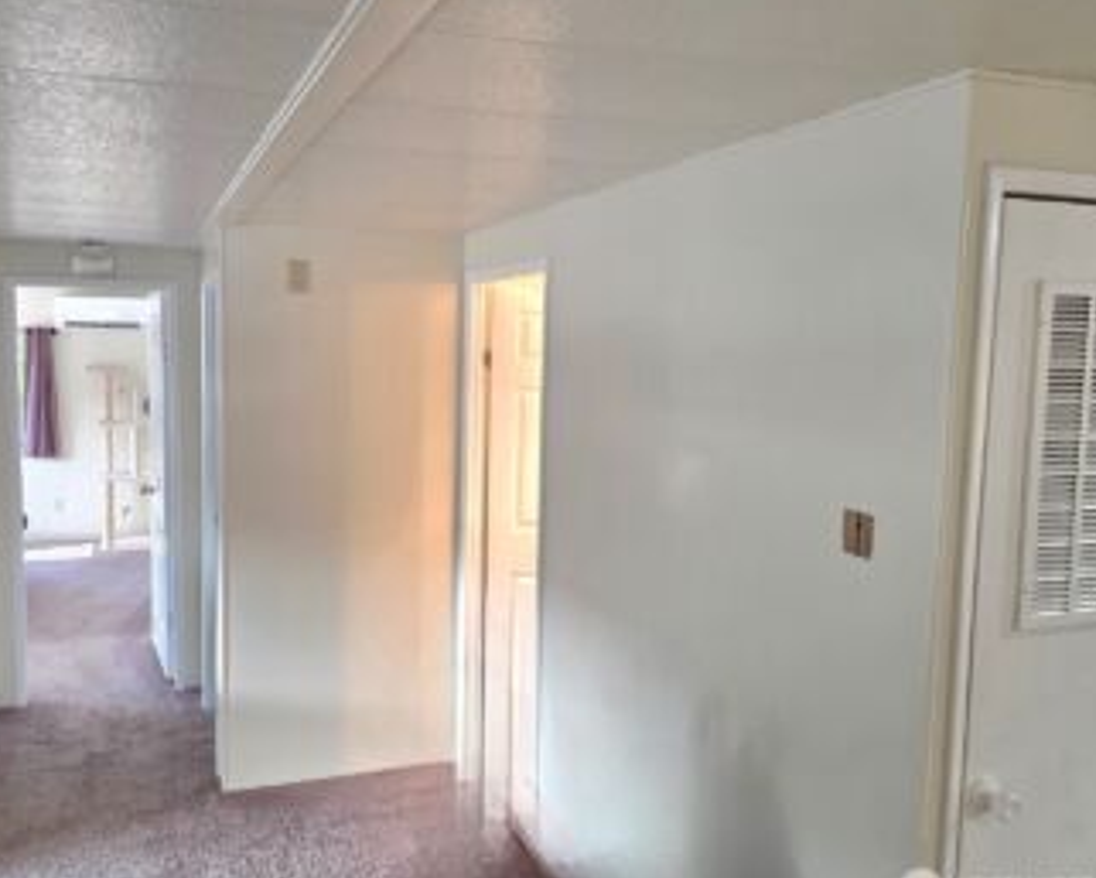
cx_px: 437
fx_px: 909
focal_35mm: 28
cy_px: 413
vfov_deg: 51.5
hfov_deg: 61.6
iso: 160
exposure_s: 1/120
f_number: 1.7
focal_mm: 6.3
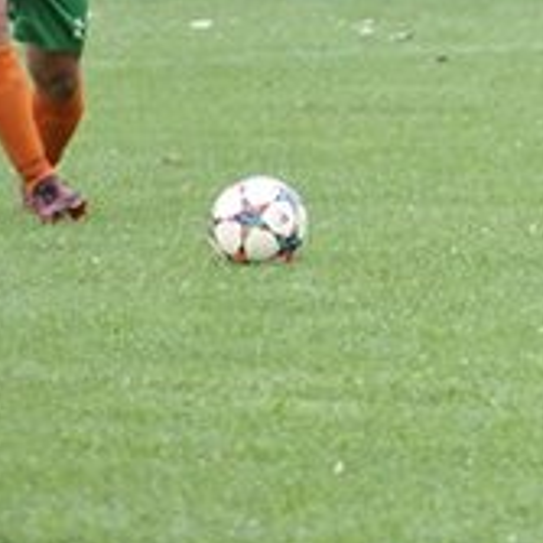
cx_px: 719
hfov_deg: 2.8
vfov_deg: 2.8
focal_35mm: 622
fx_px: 11033
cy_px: -112
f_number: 4.8
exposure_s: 1/400
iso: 800
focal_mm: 125
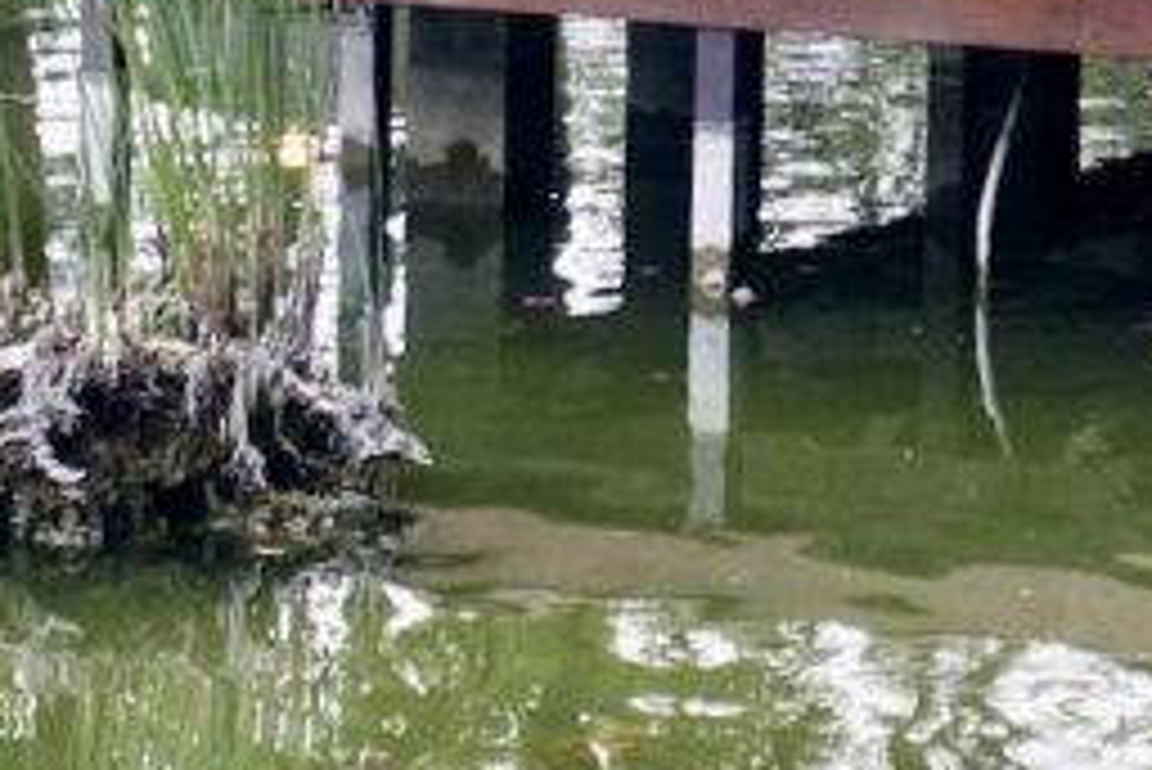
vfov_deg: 5.6
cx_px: 652
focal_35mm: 245
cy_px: -466
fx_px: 7844
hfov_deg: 8.4
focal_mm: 22.38
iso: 400
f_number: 2.8
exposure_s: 1/80
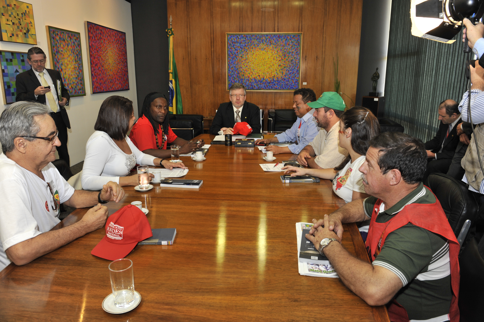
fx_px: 322
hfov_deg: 73.8
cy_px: 161
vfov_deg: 53.1
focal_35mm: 24
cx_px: 242
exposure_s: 1/60
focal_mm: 24
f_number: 5.6
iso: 800
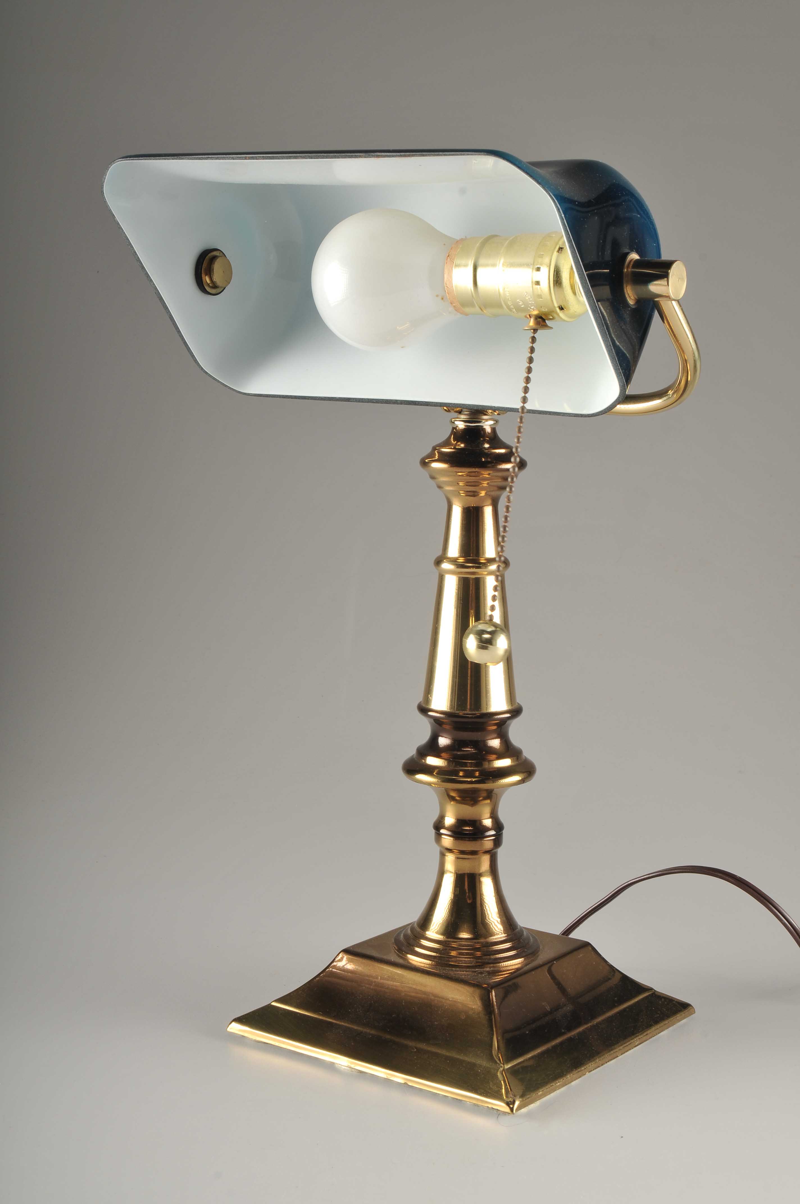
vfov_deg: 33.4
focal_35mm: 60
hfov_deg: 22.6
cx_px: 400
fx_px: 2005
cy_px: 602
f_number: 16
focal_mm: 40
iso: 100
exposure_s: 1/250
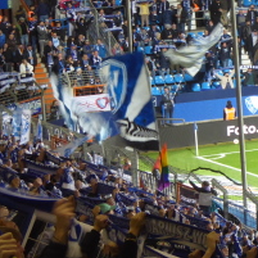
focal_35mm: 246
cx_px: 268
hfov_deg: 7.1
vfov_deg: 7.1
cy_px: 104
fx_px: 2074
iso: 400
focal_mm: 22.3
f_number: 5.2
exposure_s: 1/13
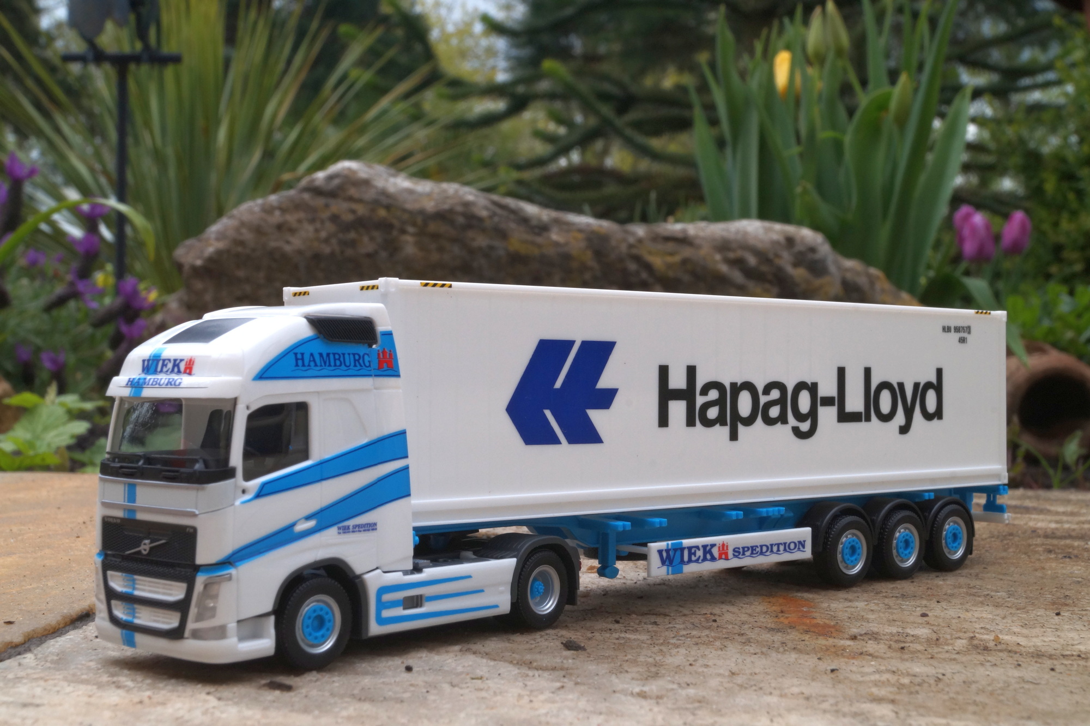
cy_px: 363
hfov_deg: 37.9
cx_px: 545
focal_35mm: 52
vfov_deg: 25.7
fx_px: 1589
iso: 400
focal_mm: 35
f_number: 22
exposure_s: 1/60
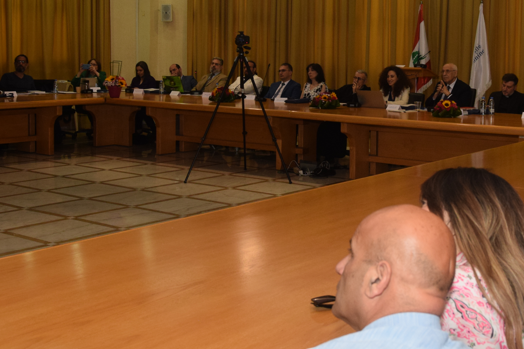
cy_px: 103
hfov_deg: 37.6
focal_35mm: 52
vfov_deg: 25.8
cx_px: 367
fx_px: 757
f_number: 5
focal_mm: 18
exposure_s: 1/50
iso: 800
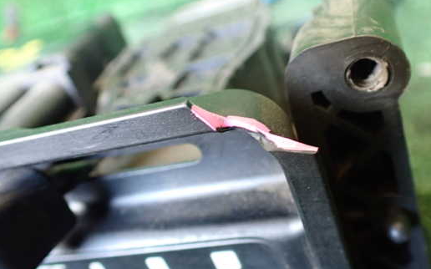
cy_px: 124
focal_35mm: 37
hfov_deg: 52.6
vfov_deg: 34.4
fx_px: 434
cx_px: 247
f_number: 2.3
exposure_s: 1/30
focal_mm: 5.4
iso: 800
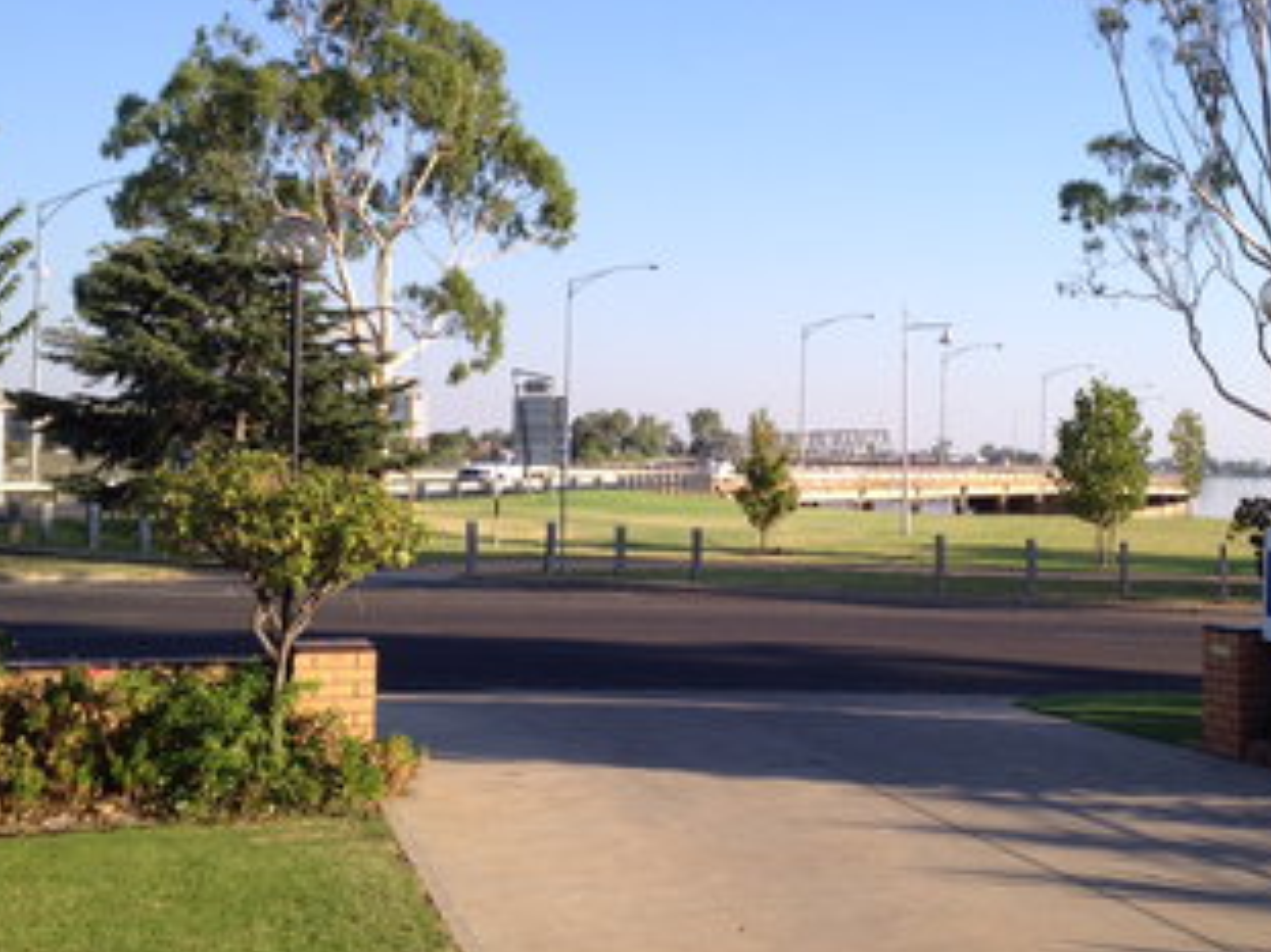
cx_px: 809
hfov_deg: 35.3
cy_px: 425
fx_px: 1982
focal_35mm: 54
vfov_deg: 27.0
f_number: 2.4
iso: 50
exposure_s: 1/1042
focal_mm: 4.28
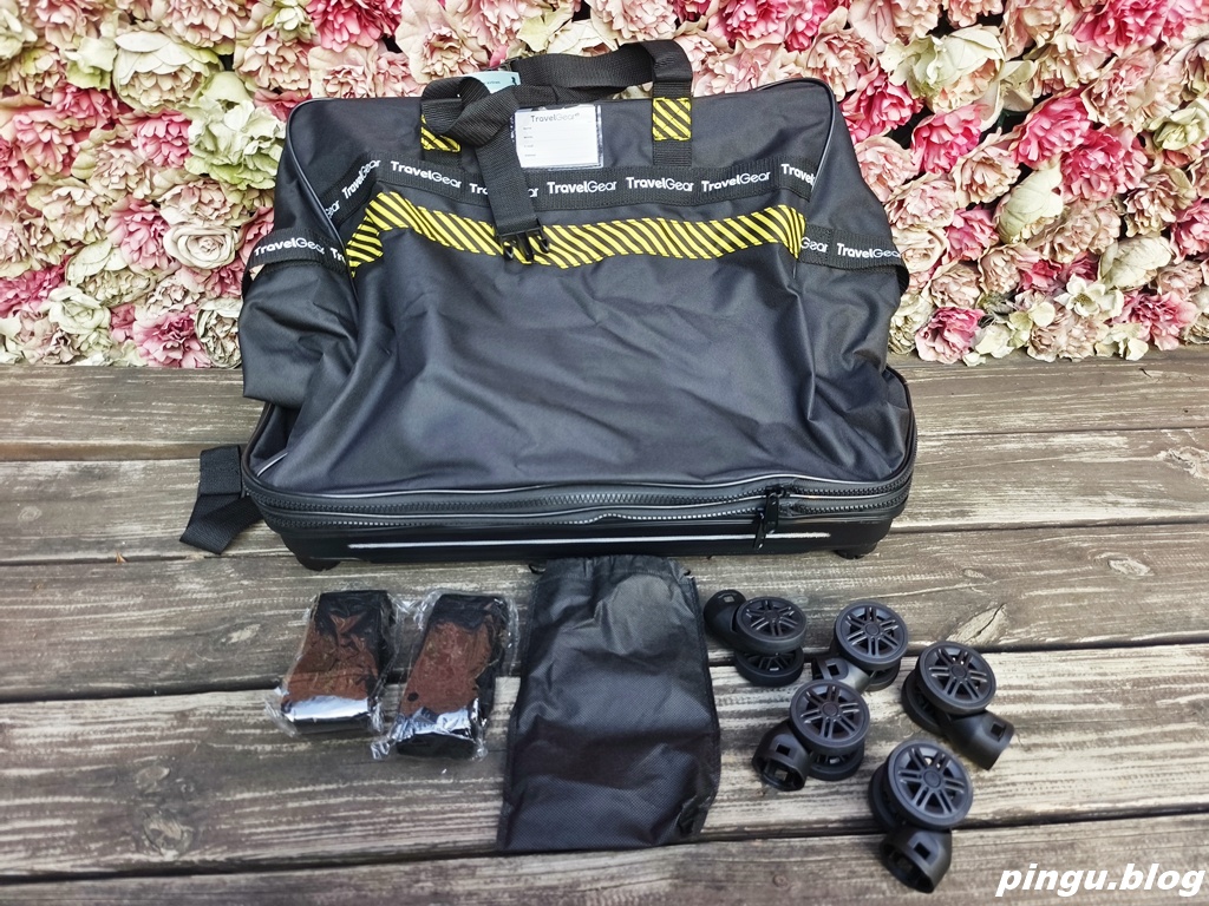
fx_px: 803
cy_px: 453
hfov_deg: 73.9
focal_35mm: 23
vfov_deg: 58.9
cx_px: 604
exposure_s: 1/120
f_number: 1.75
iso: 103
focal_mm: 5.5
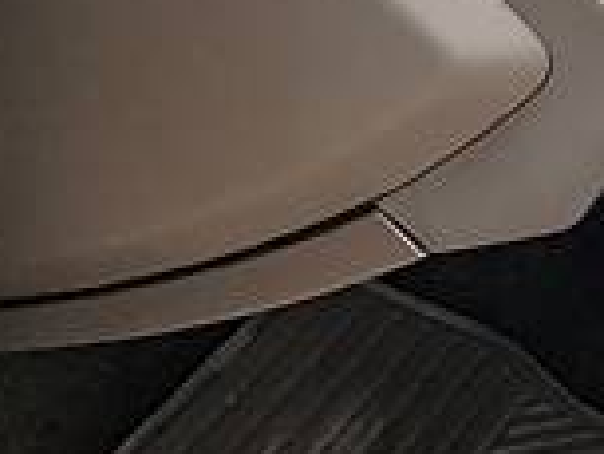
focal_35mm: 136
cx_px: 1488
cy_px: 146
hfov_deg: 11.7
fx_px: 2375
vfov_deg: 10.9
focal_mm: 4.2
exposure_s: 1/60
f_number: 1.8
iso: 160
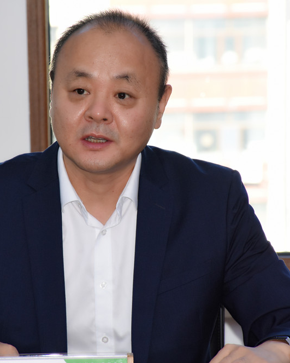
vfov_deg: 6.5
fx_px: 3184
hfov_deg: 5.2
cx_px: 110
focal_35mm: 297
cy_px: 181
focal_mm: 140
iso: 1000
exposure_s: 1/250
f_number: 9
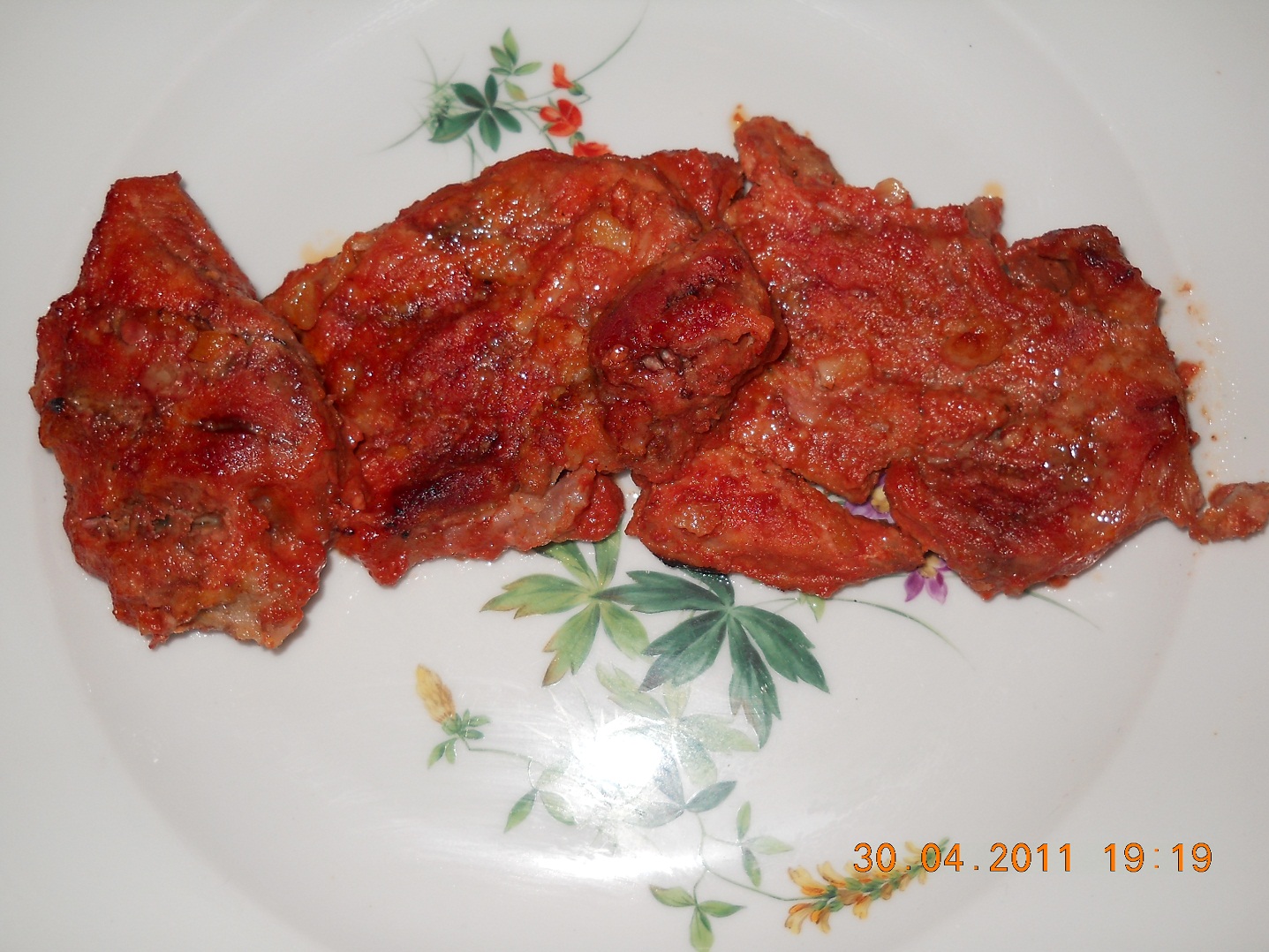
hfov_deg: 45.8
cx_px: 634
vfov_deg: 35.1
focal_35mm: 41
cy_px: 476
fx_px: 1503
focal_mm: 6.72
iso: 80
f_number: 5.5
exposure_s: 1/30
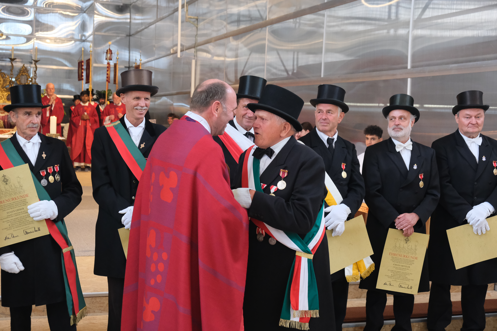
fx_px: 704
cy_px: 166
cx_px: 248
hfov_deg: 38.9
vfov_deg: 26.5
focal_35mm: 51
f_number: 5
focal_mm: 34.3
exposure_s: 1/140
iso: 4000
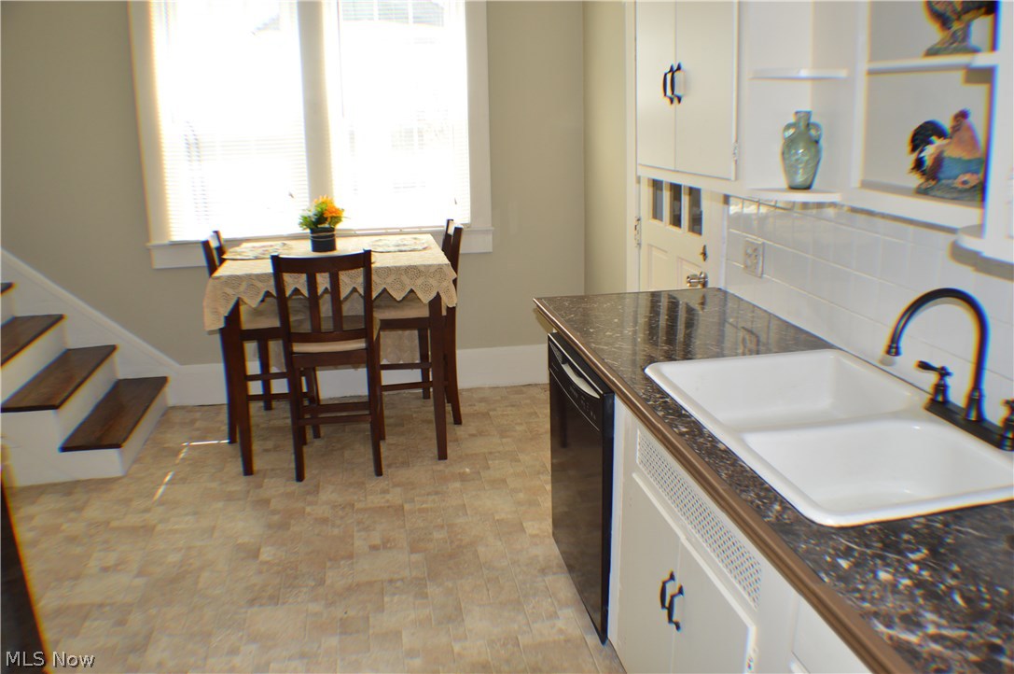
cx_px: 507
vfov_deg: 39.9
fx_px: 928
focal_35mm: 33
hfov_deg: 57.3
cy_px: 337
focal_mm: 22
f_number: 4
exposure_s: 1/125
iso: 400
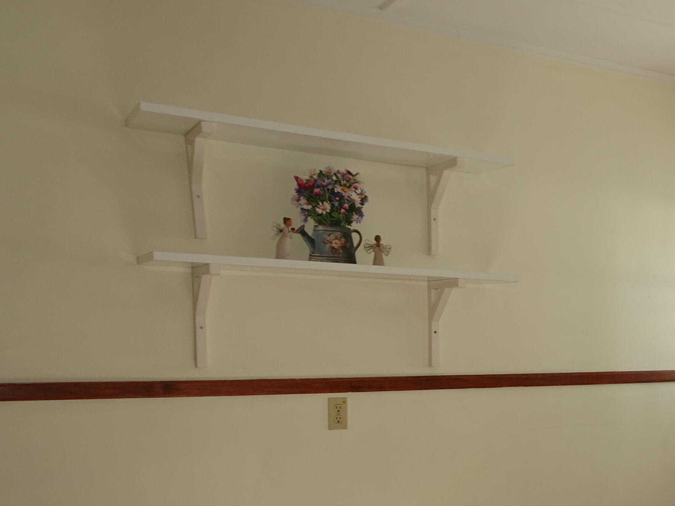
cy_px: 436
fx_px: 877
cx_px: 622
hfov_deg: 38.8
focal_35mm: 45
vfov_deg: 31.0
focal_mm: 4.25
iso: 80
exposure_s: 1/50
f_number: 3.5
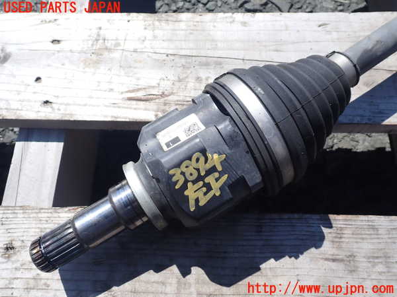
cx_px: 198
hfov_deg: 60.0
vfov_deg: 46.8
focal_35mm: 30
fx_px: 344
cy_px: 148
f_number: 3.2
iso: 100
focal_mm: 5.4
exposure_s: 1/800
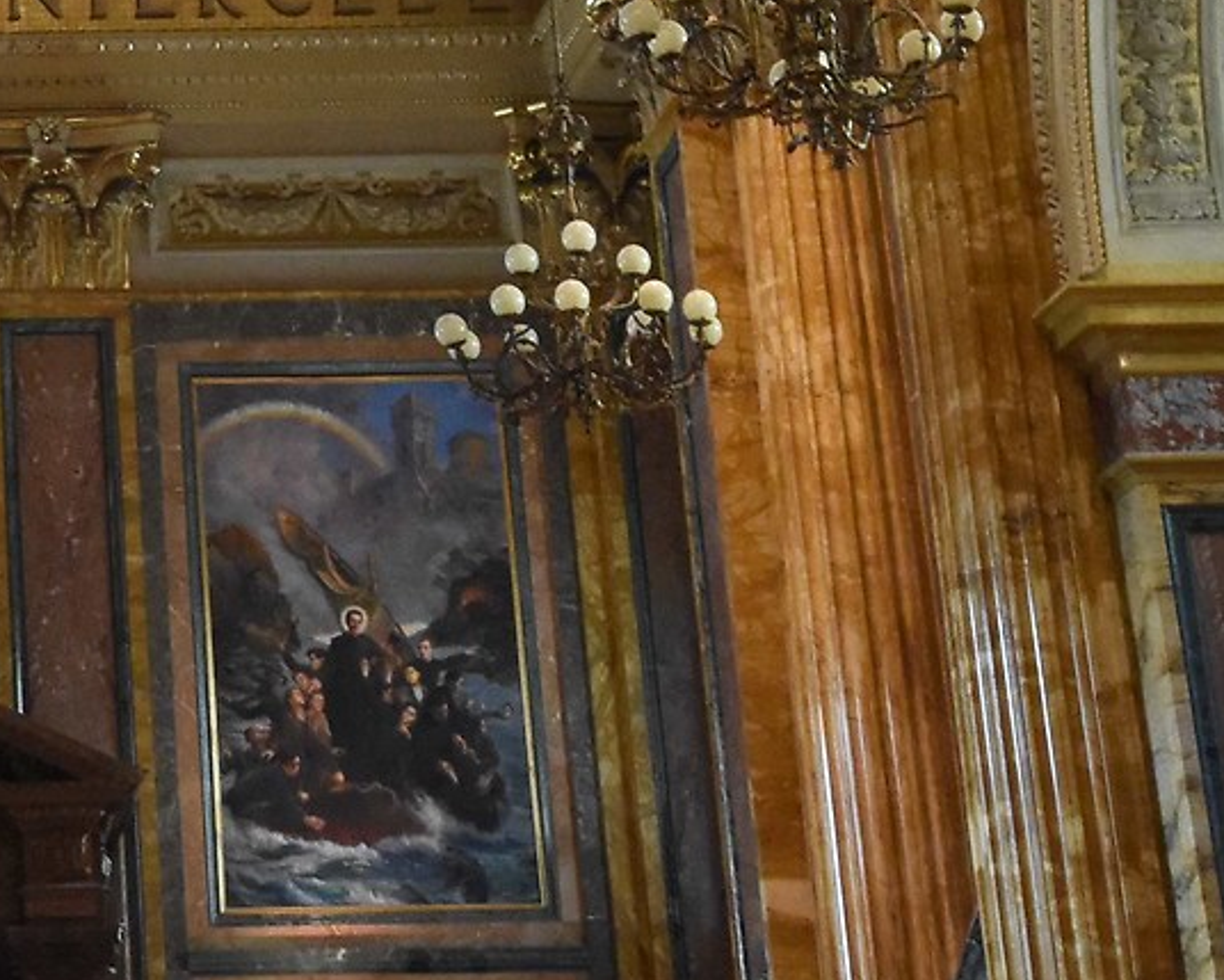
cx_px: -265
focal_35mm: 126
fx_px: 4565
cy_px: -617
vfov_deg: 11.6
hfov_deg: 14.7
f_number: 5.6
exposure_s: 1/30
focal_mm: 20
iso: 2800
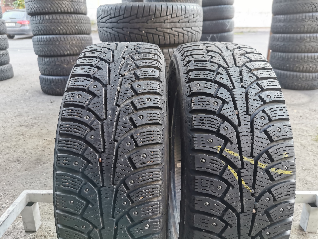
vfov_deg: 51.4
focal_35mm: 27
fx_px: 248
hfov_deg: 65.3
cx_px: 159
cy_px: 120
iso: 50
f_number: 1.6
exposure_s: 1/100
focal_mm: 5.56
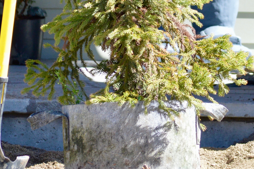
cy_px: -39
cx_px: 151
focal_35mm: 517
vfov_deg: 2.7
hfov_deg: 4.0
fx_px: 3642
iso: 400
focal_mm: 105
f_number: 5.6
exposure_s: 1/500
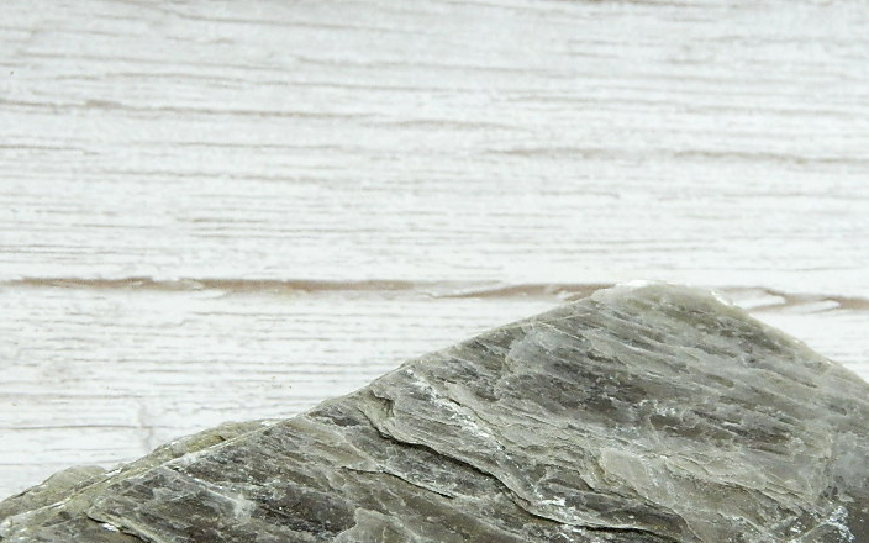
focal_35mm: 108
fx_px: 2558
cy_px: 455
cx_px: 469
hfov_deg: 19.3
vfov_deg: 12.1
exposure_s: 1/80
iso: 400
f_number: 4
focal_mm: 12.6
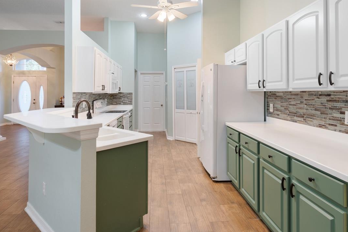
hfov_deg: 81.2
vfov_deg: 59.0
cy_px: 93
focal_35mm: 21
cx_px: 170
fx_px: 203
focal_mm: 14
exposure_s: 1/1.67
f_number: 8
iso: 500
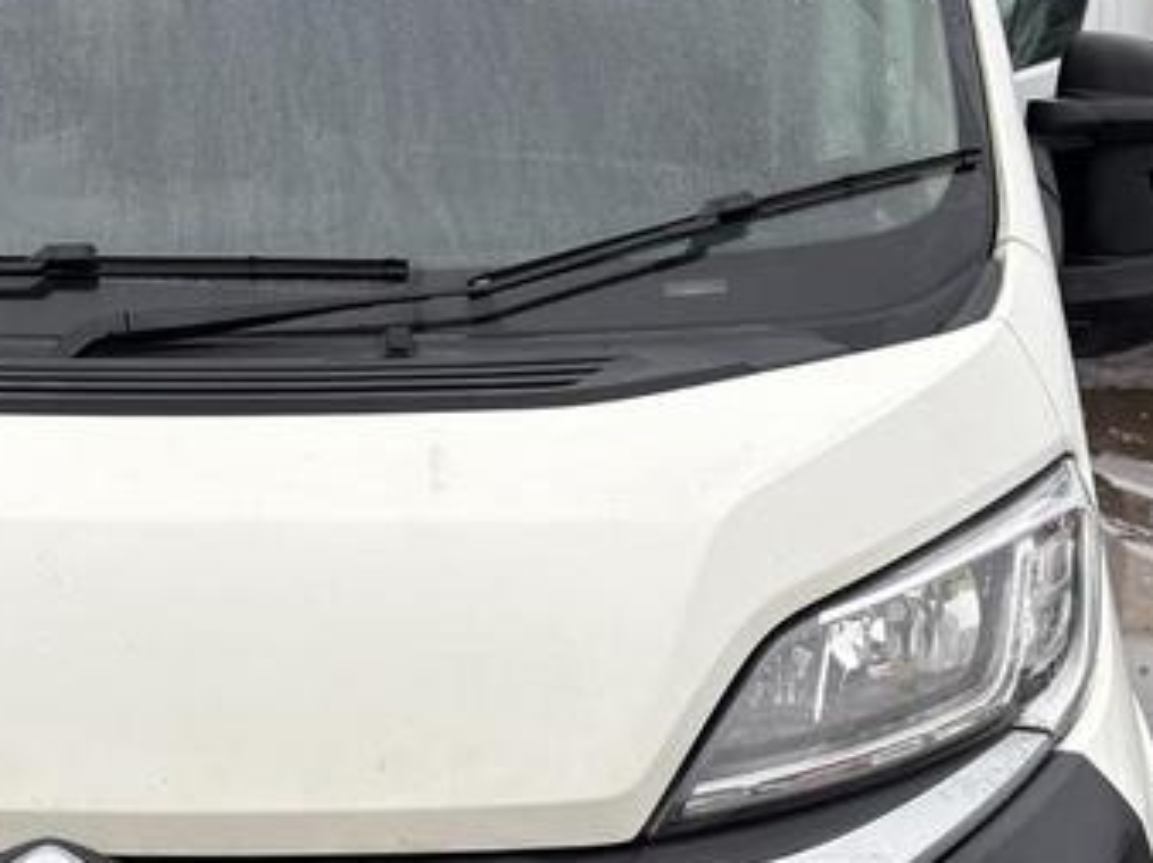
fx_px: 2297
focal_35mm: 69
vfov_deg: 21.2
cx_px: 167
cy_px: 604
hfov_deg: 27.4
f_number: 1.6
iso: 50
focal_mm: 5.96
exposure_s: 1/450
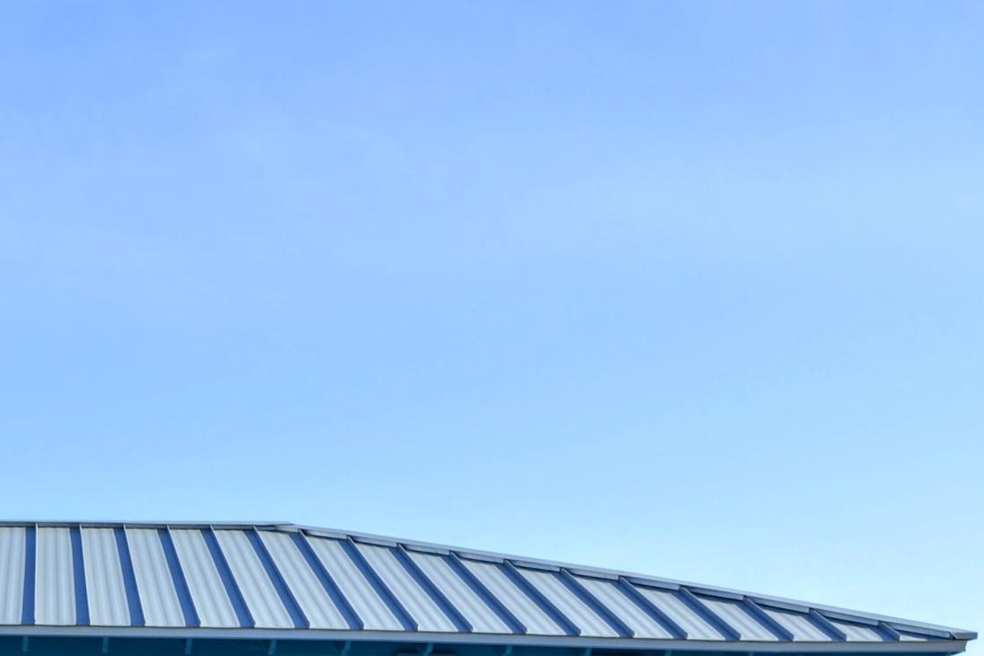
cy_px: 793
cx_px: 65
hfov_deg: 24.2
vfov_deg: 16.2
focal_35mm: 81
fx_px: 2214
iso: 100
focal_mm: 20
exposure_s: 1/250
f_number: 8
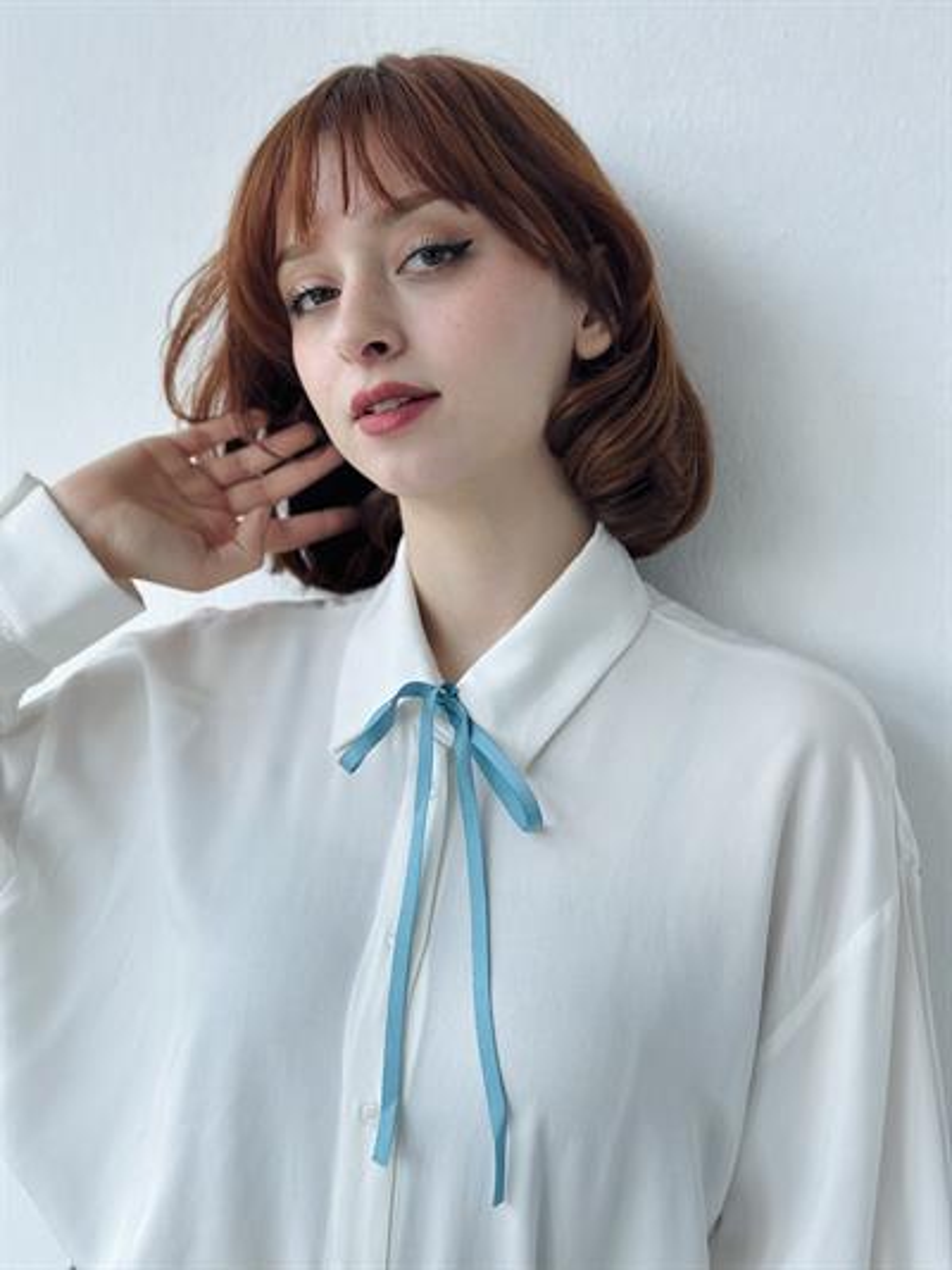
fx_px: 1759
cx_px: 476
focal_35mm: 48
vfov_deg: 39.6
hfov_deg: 30.3
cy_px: 635
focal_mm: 6.86
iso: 80
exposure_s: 1/1185
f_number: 1.78
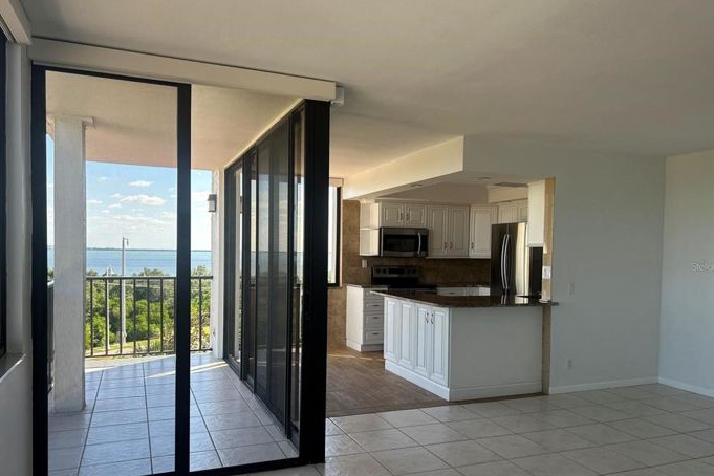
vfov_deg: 46.3
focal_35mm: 28
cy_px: 266
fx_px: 555
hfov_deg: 65.5
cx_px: 365
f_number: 1.5
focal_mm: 5.7
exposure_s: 1/418
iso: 50
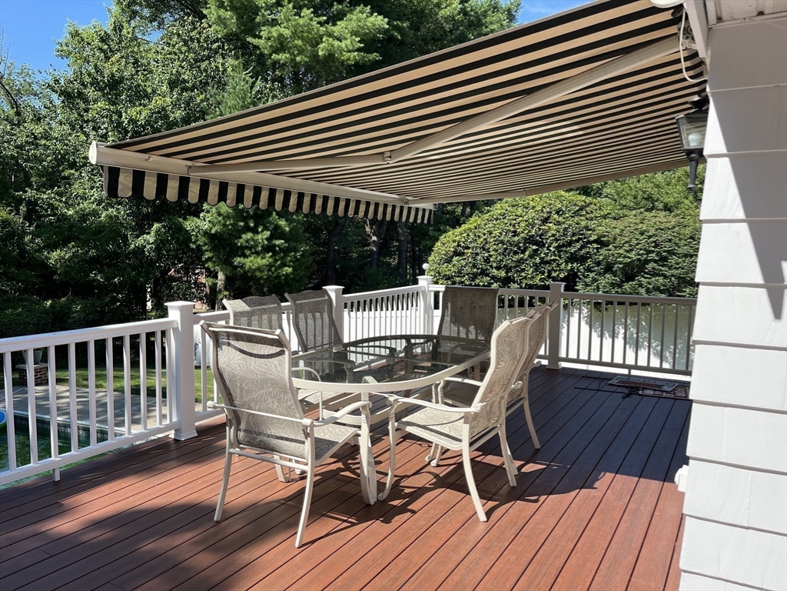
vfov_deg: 53.1
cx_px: 394
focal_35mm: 26
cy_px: 296
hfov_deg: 67.3
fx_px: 591
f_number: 1.6
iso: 50
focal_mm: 5.1
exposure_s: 1/1623
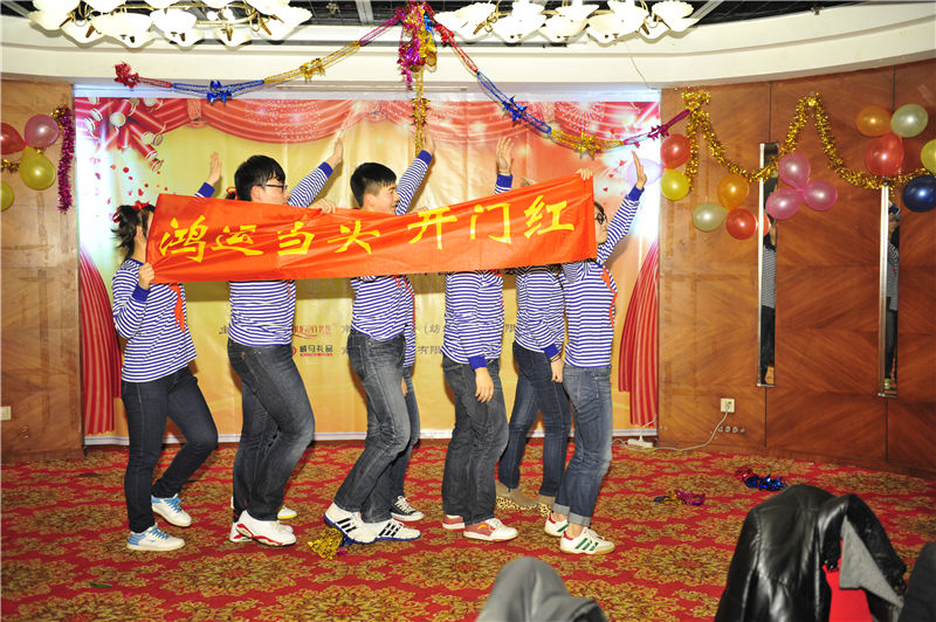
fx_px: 1039
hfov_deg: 48.5
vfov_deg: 33.3
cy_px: 311
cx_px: 468
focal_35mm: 40
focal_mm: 40
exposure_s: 1/250
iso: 1600
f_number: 2.8
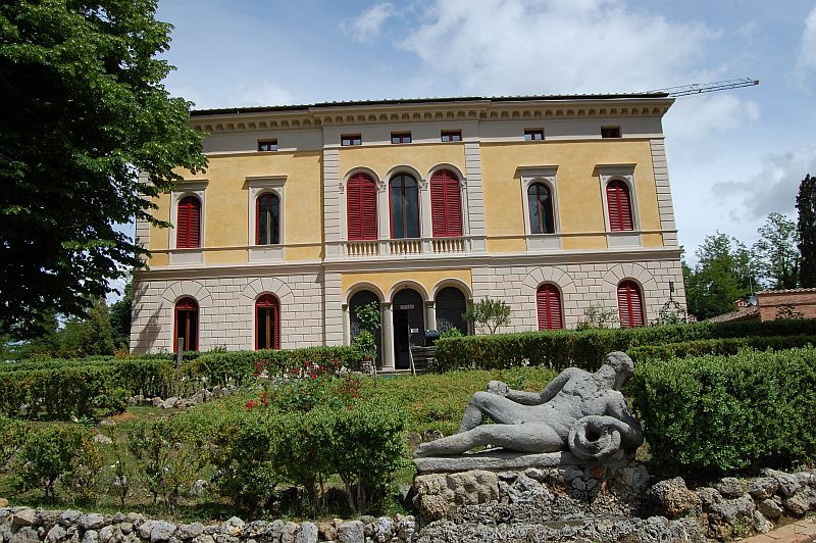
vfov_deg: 47.9
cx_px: 408
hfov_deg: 67.4
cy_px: 272
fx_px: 611
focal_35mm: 27
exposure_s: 1/400
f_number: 10
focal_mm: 18
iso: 200
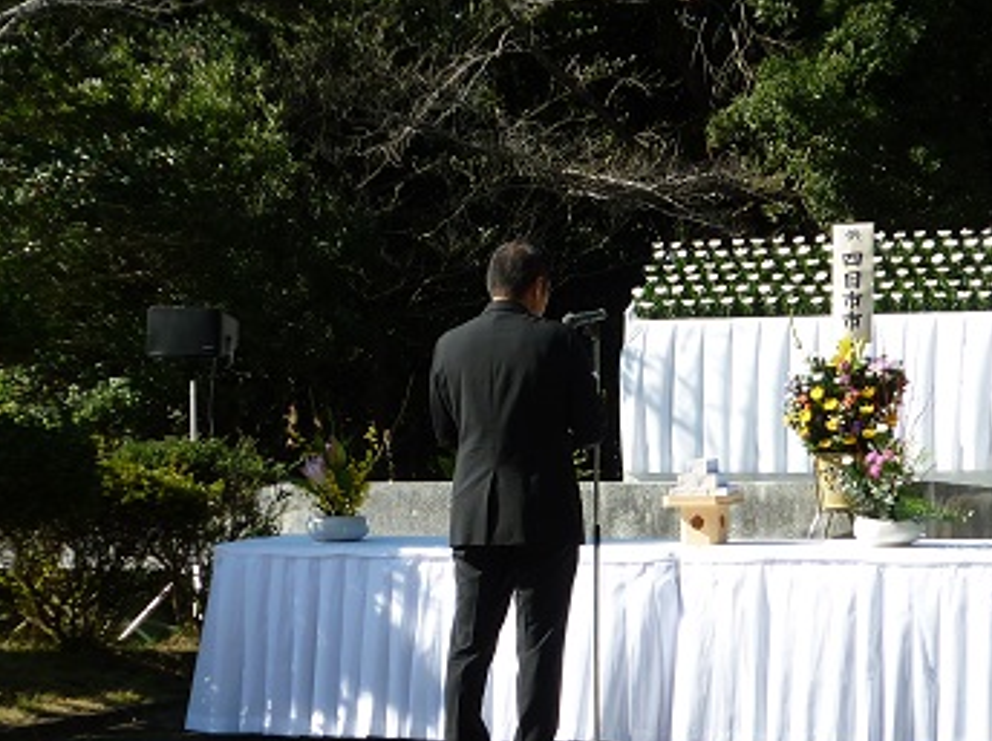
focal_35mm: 121
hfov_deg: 16.3
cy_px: 382
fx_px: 3463
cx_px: 512
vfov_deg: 12.2
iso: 80
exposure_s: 1/640
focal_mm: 10.6
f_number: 3.8
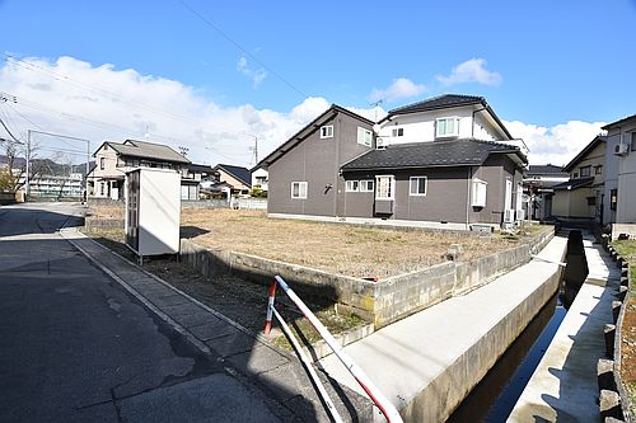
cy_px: 212
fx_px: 318
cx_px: 318
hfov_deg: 90.0
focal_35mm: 18
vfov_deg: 67.3
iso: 200
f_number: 10
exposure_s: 1/400
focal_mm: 12
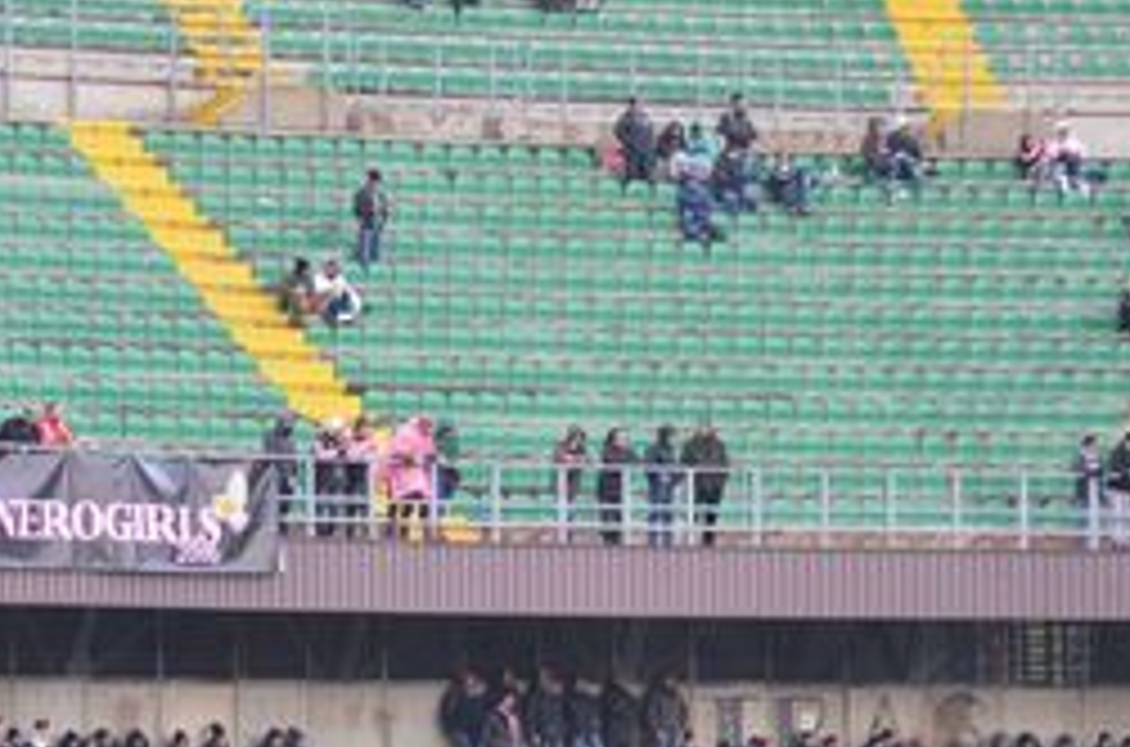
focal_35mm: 238
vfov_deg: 5.7
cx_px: 347
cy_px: 844
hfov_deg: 8.7
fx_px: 7452
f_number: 4
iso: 800
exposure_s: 1/200
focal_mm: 70
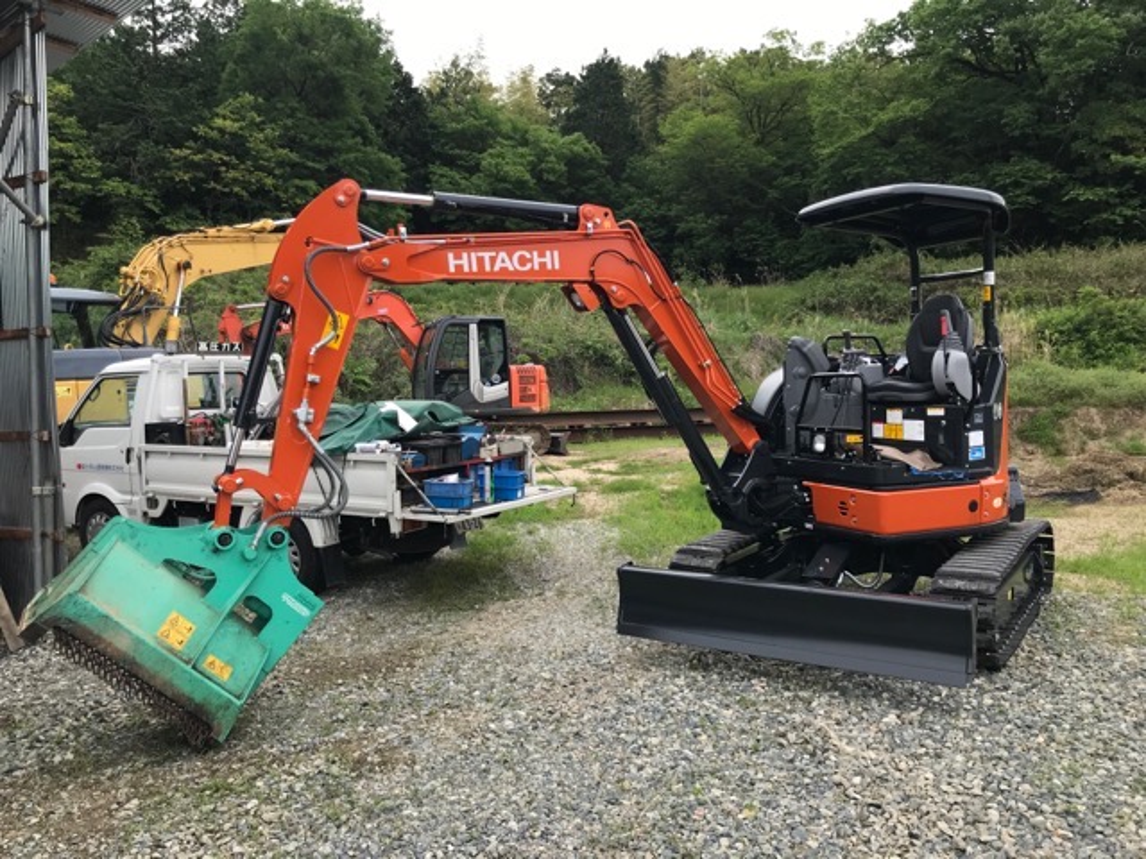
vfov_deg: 49.7
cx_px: 573
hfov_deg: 63.4
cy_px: 430
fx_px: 927
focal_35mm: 28
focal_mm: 3.99
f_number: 1.8
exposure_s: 1/812
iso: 20
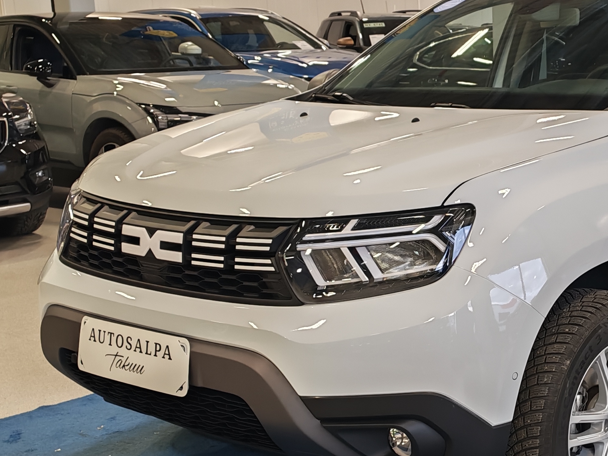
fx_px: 1194
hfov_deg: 27.7
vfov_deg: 21.5
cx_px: 525
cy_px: 306
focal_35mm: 68
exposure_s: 1/100
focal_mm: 6.12
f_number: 1.9
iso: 200
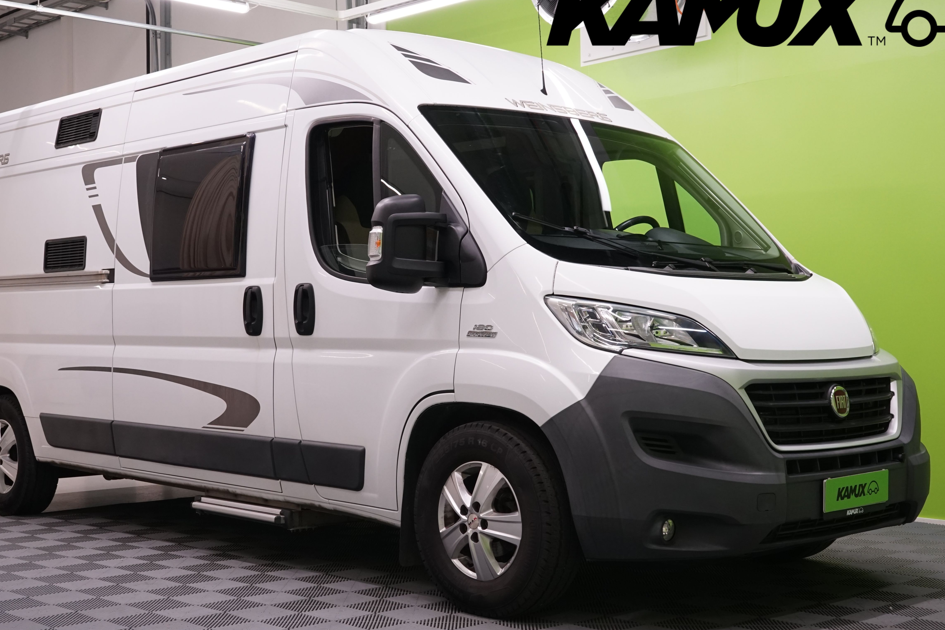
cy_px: 344
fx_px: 1312
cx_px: 422
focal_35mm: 50
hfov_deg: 39.6
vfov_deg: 27.0
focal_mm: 38
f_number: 10
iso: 1000
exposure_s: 1/15
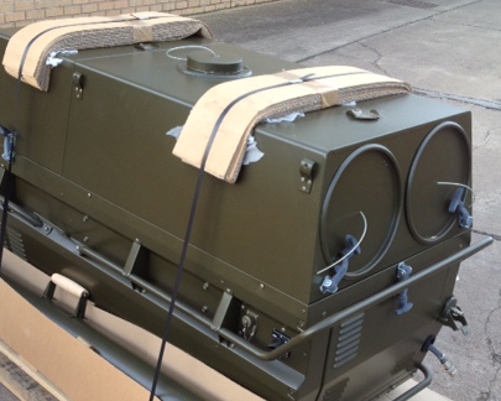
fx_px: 801
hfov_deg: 34.7
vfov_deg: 27.8
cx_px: 216
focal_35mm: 54
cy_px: 291
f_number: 2.4
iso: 64
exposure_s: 1/120
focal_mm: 4.28
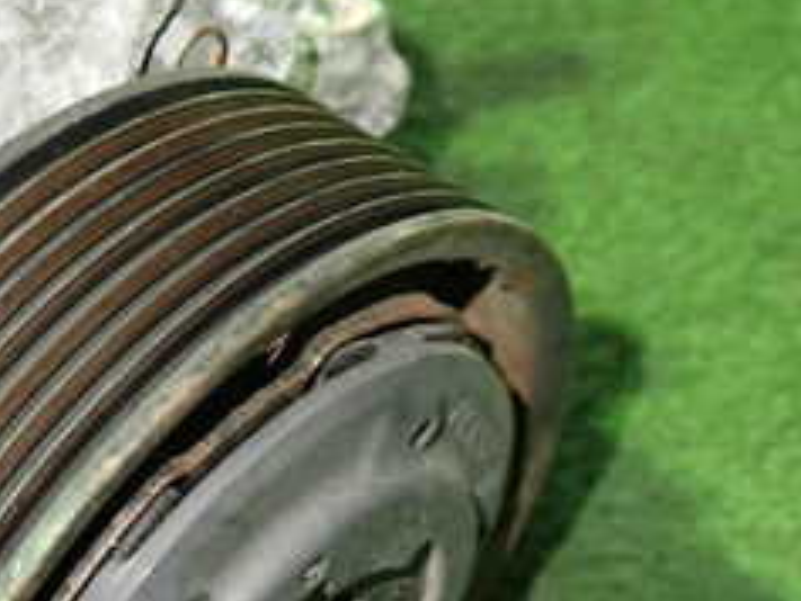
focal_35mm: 76
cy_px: 662
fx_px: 1759
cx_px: 196
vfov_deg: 18.7
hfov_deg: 25.3
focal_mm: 5.4
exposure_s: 1/30
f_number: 2.3
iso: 640
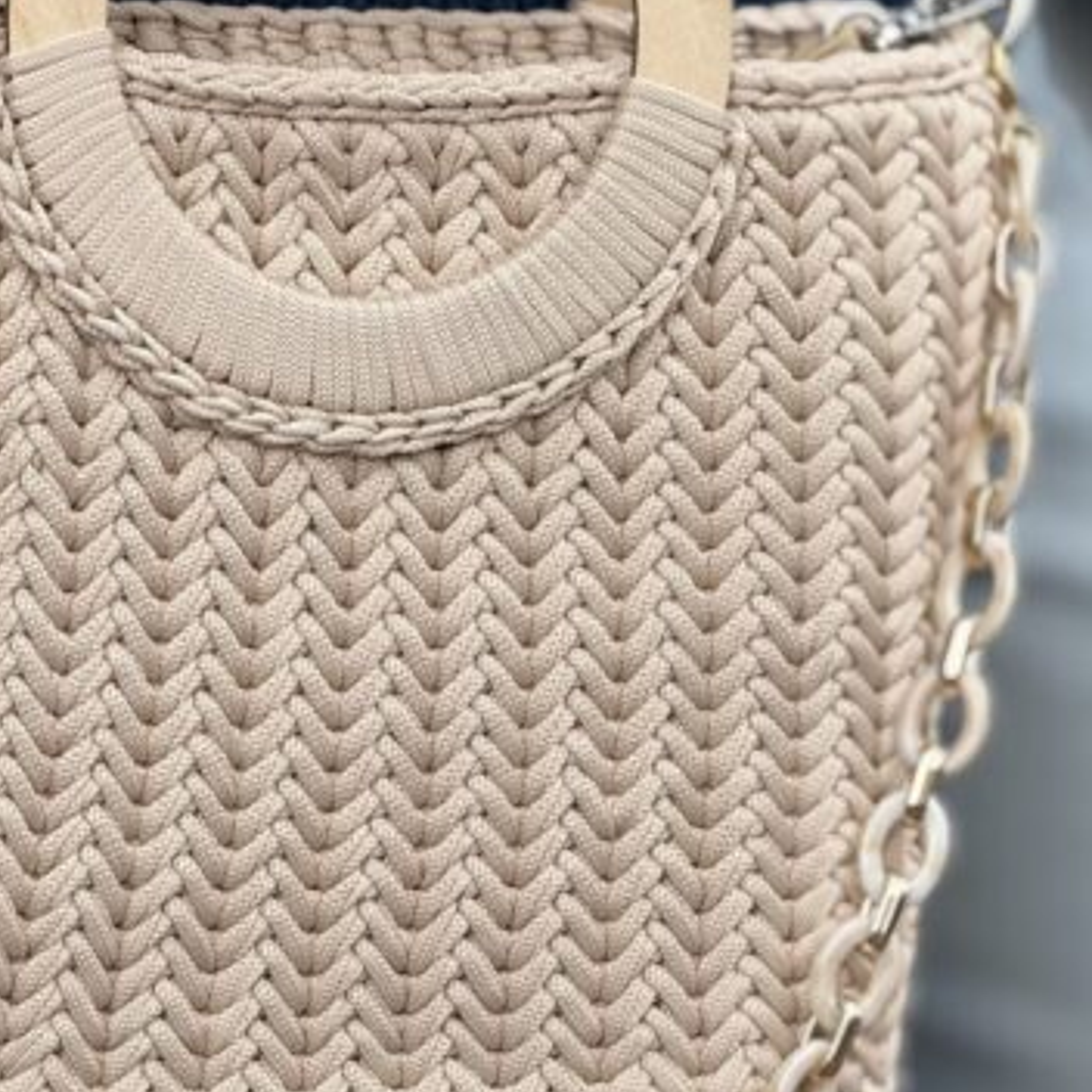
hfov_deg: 7.3
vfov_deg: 7.3
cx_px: 410
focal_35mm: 241
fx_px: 8601
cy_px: 406
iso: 50
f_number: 2.8
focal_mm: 15.66
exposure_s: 1/283
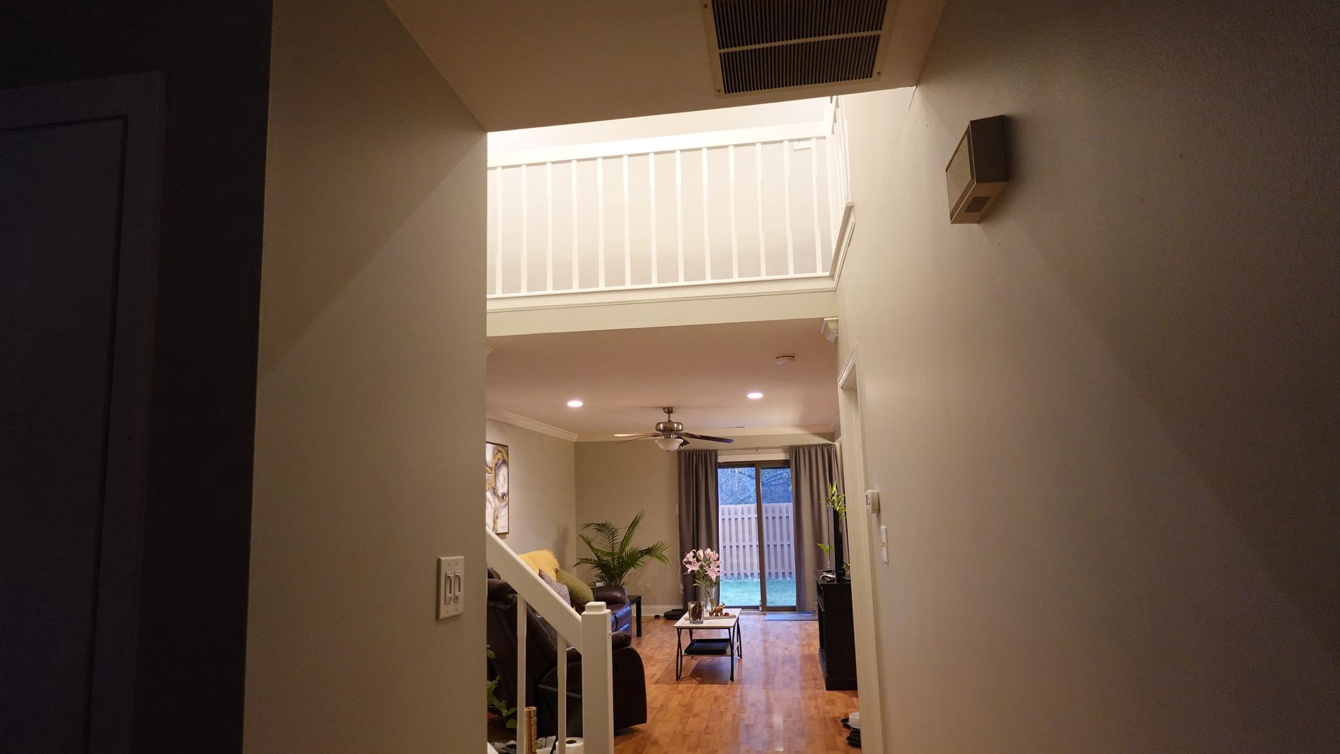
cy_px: 401
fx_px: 746
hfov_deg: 83.8
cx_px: 670
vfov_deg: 53.6
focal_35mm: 21
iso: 1000
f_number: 2
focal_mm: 7.6
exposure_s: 1/80
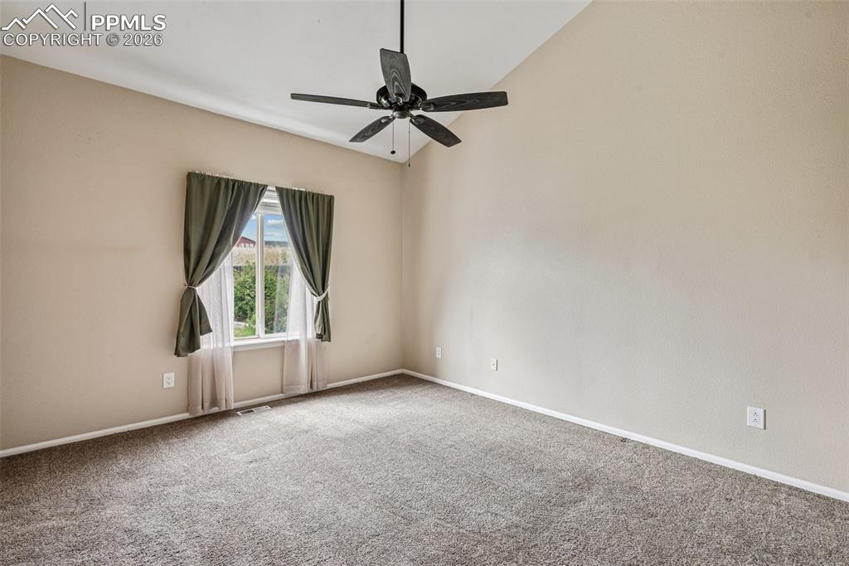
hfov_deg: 96.8
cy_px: 283
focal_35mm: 16
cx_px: 424
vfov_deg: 73.7
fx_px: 377
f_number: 9
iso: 100
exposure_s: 1/2
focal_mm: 16
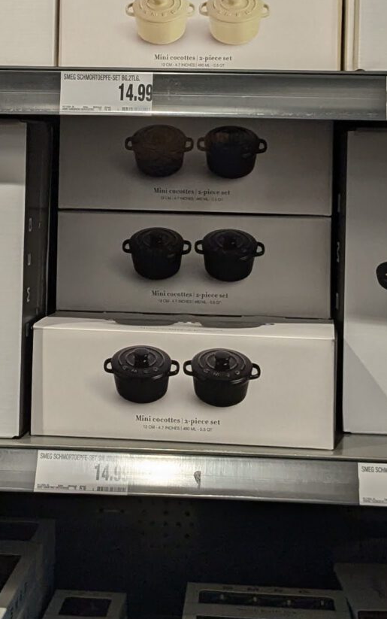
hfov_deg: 14.7
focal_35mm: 89
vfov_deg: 23.0
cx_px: 132
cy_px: 142
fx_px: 1501
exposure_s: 1/219
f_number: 1.73
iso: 49
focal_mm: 4.38
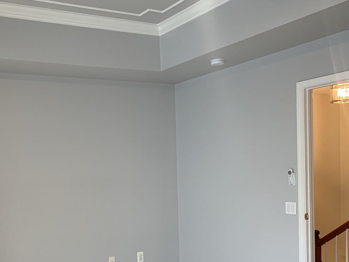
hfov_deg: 44.8
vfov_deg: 34.4
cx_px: 104
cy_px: 195
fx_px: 413
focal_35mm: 41
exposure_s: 1/60
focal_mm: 4.25
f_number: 1.8
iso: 100
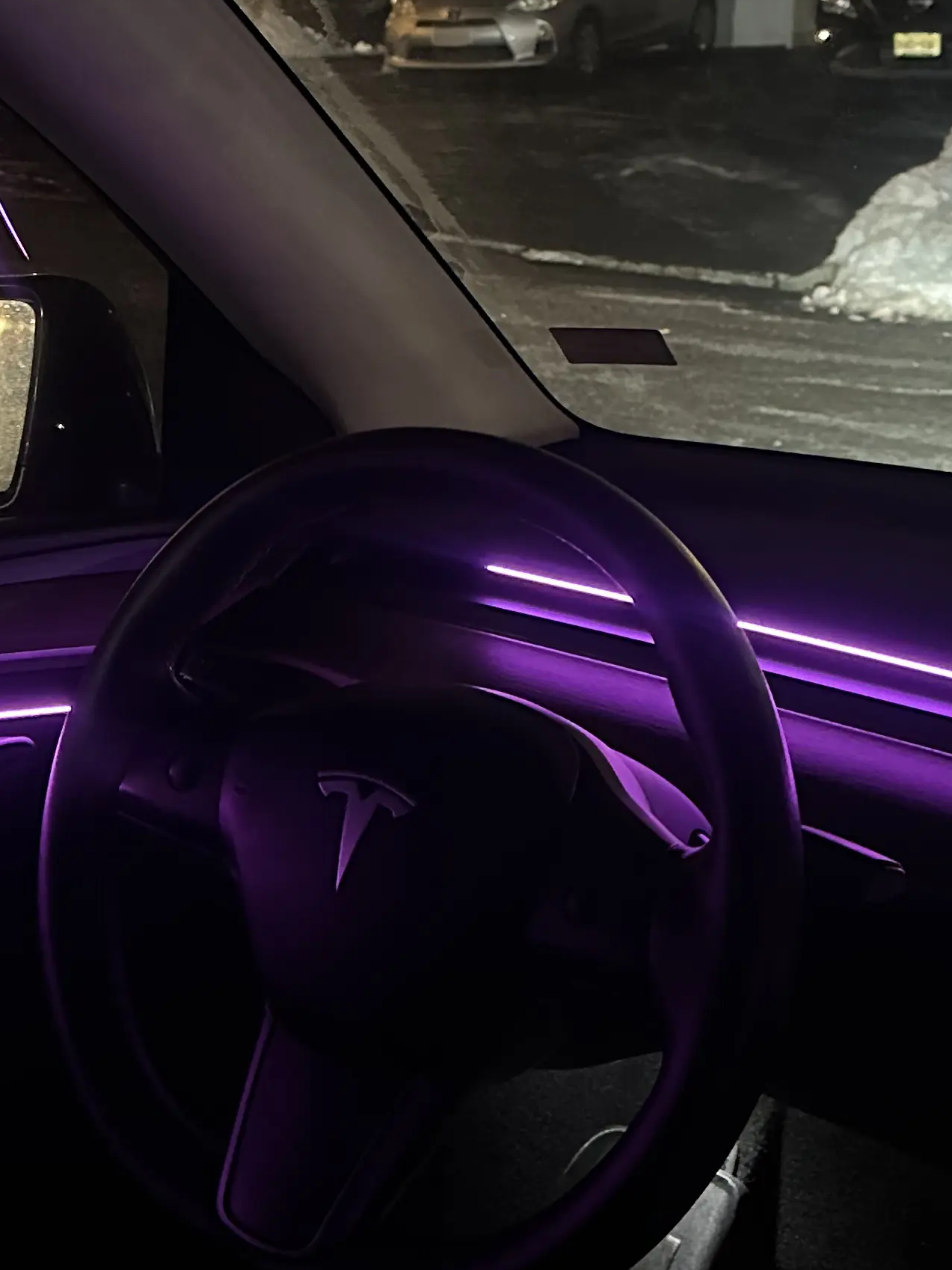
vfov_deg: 33.3
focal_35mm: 57
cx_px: 245
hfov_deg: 25.4
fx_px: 2091
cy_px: 373
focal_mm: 6.86
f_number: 1.78
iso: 3200
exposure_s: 1/15
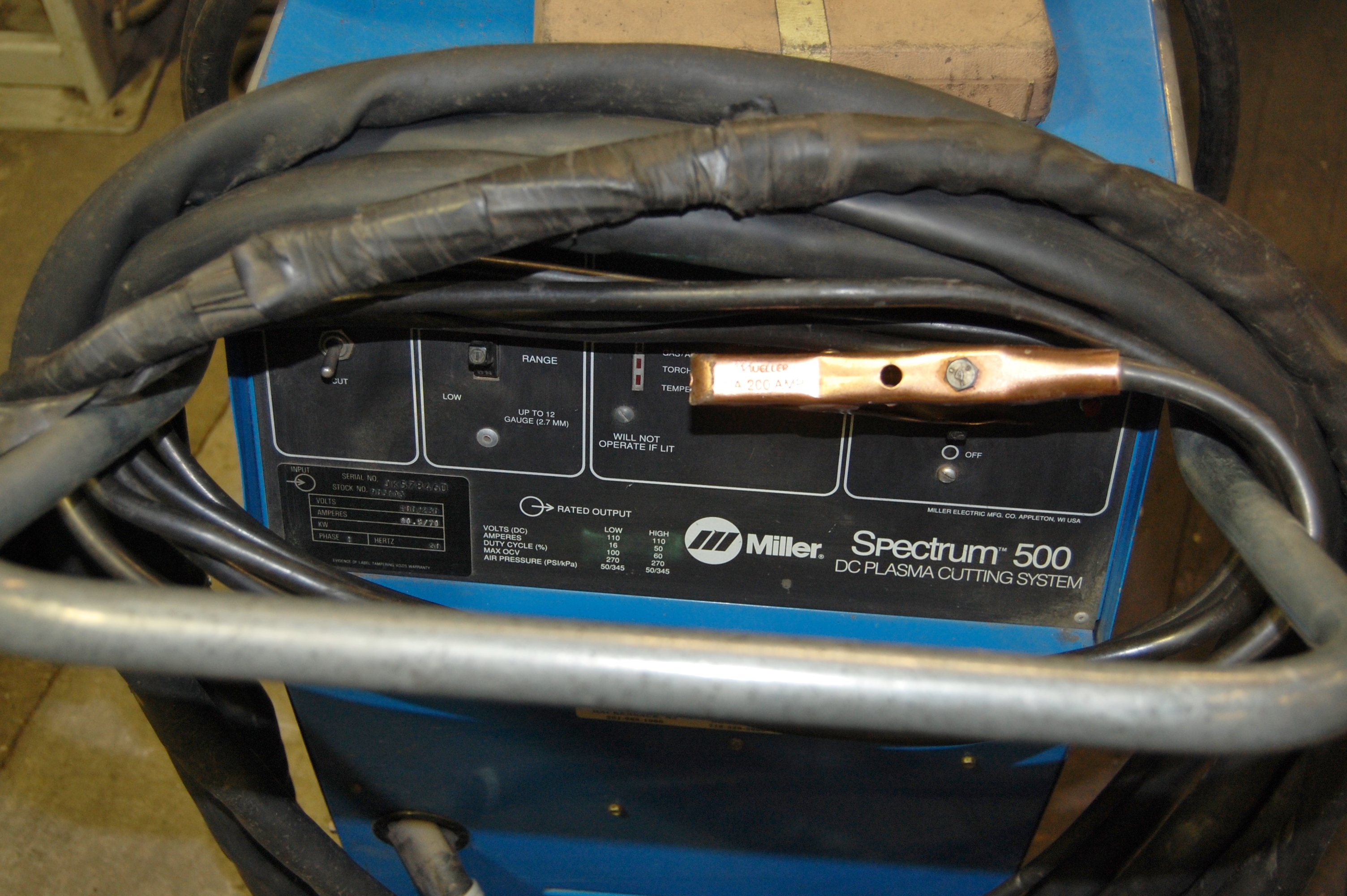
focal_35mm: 46
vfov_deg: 28.9
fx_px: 1738
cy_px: 448
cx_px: 674
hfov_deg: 42.4
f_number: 4.5
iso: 400
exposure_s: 1/60
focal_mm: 31
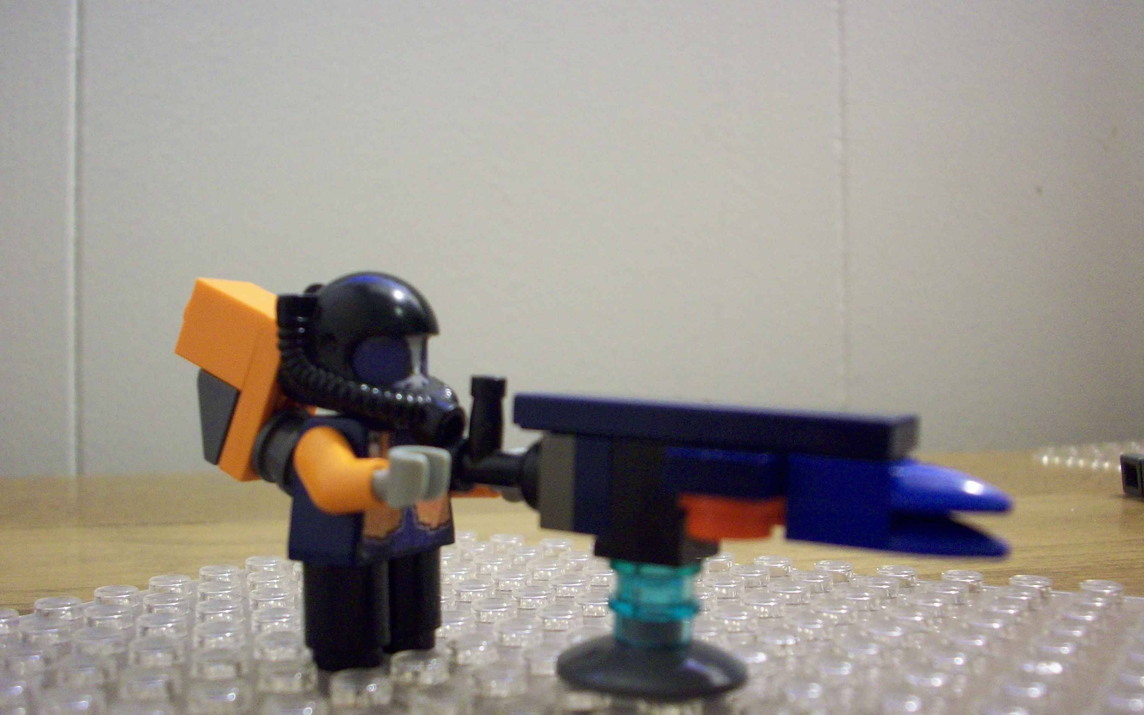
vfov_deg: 32.0
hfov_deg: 49.3
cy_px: 405
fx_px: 1247
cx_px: 565
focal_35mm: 40
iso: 200
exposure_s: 1/8
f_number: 2.8
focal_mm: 6.2
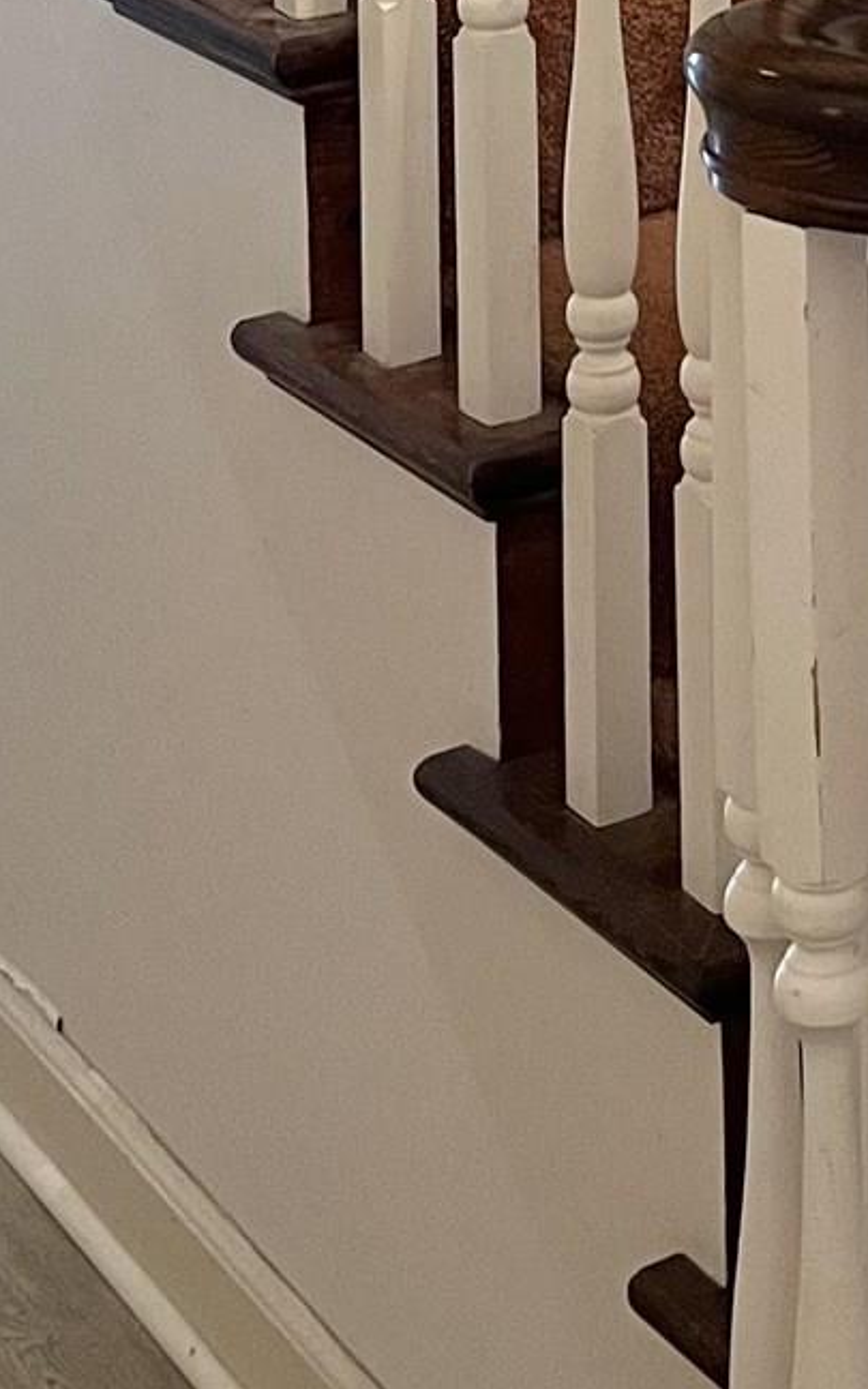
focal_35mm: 98
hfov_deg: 13.1
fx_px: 3709
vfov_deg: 18.1
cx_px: 956
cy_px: -872
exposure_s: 1/60
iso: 200
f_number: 1.6
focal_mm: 5.1
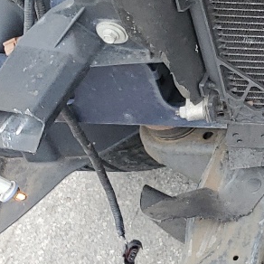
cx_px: 597
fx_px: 1087
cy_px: -142
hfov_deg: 11.7
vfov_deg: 13.0
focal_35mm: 126
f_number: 1.5
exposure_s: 1/526
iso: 50
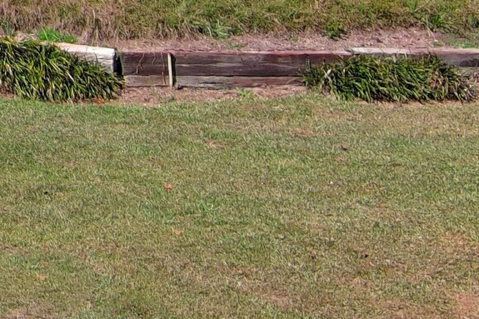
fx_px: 2062
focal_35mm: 155
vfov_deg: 8.5
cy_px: -290
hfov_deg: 10.7
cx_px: -776
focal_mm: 10.57
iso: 100
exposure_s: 1/161
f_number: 2.8
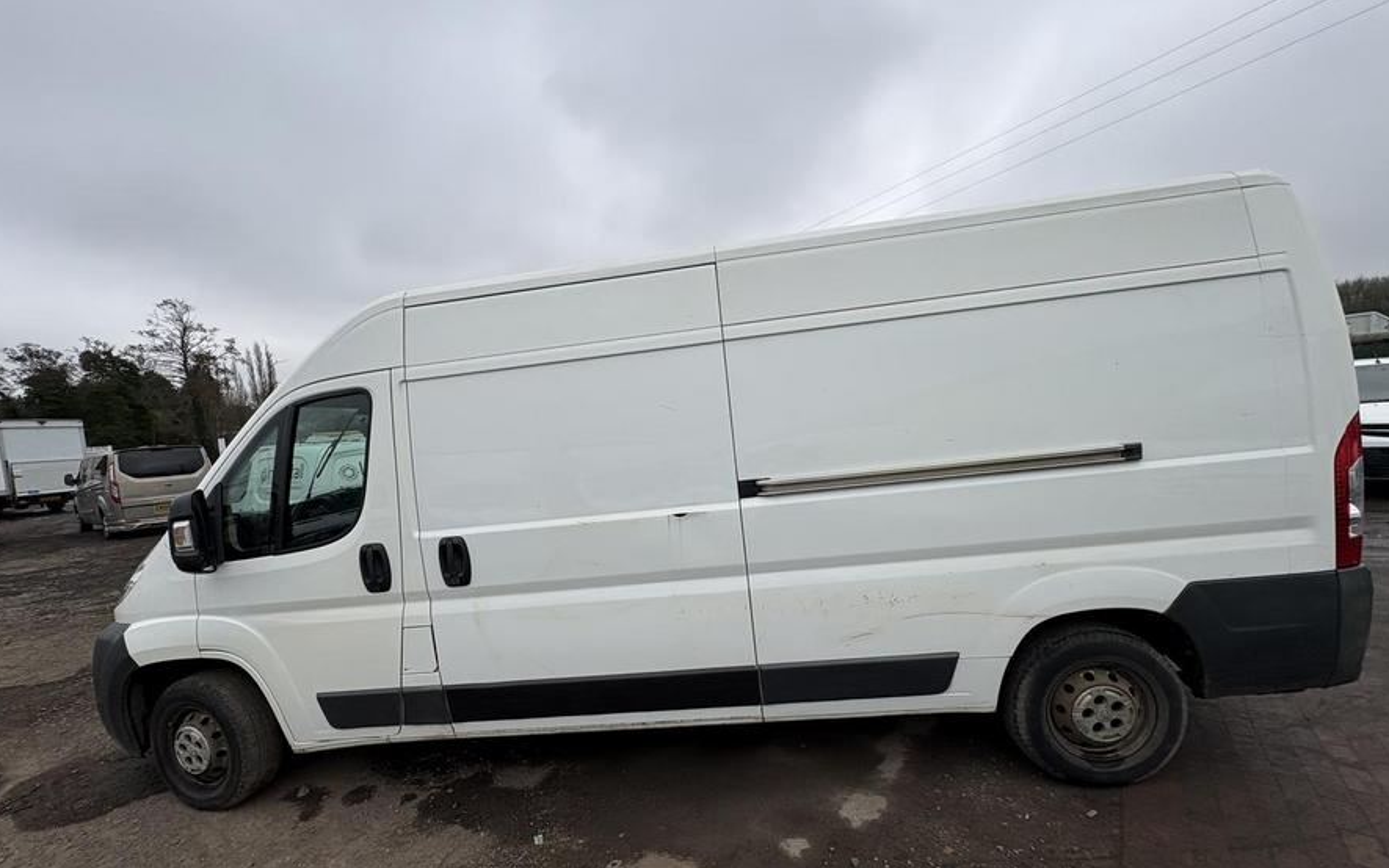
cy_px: 472
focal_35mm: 15
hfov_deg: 101.5
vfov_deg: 74.7
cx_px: 693
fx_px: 568
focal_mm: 2.22
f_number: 2.2
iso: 50
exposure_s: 1/804
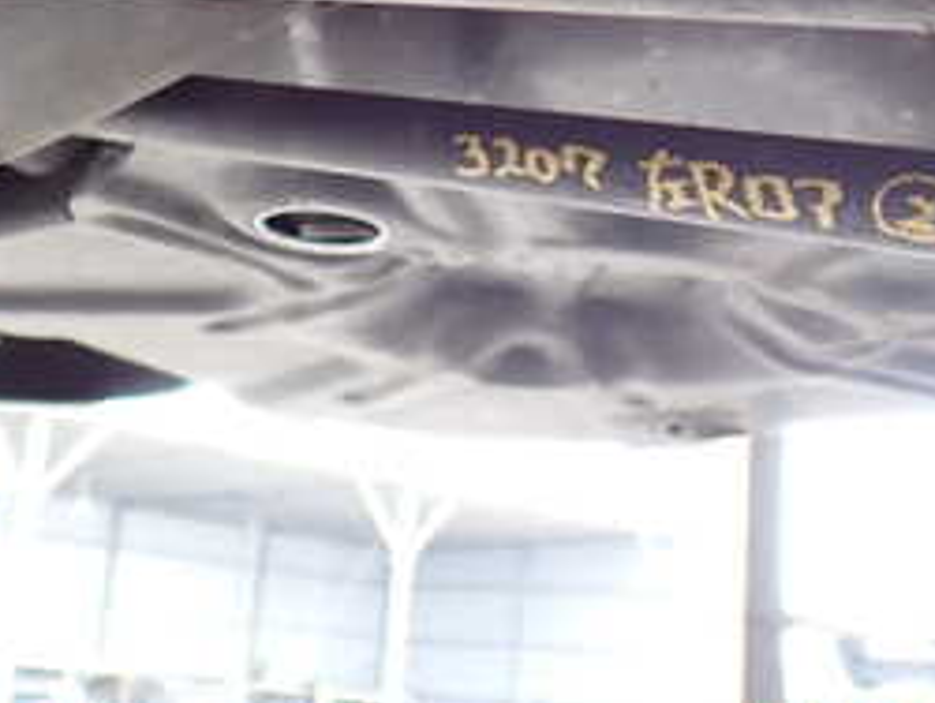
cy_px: -45
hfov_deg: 27.0
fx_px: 1947
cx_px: 479
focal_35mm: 72
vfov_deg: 19.7
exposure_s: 1/60
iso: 160
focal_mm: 5.4
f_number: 2.3
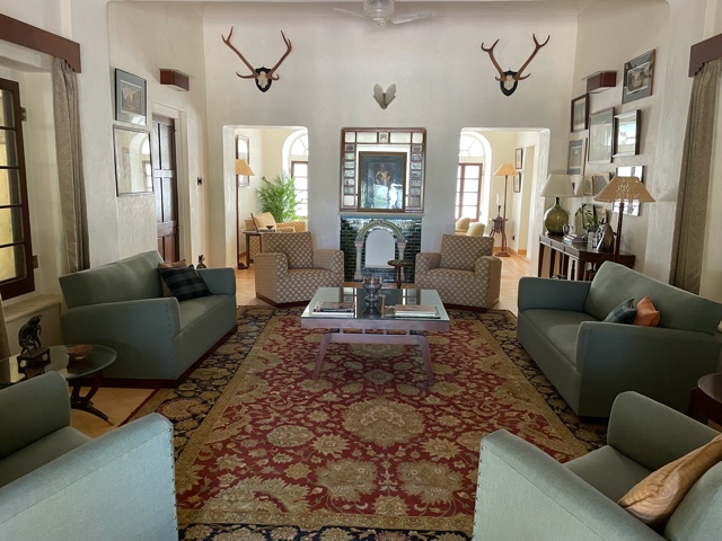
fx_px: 542
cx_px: 361
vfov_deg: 53.1
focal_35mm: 26
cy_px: 270
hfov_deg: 67.3
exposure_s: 1/60
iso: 200
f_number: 1.6
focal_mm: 4.2
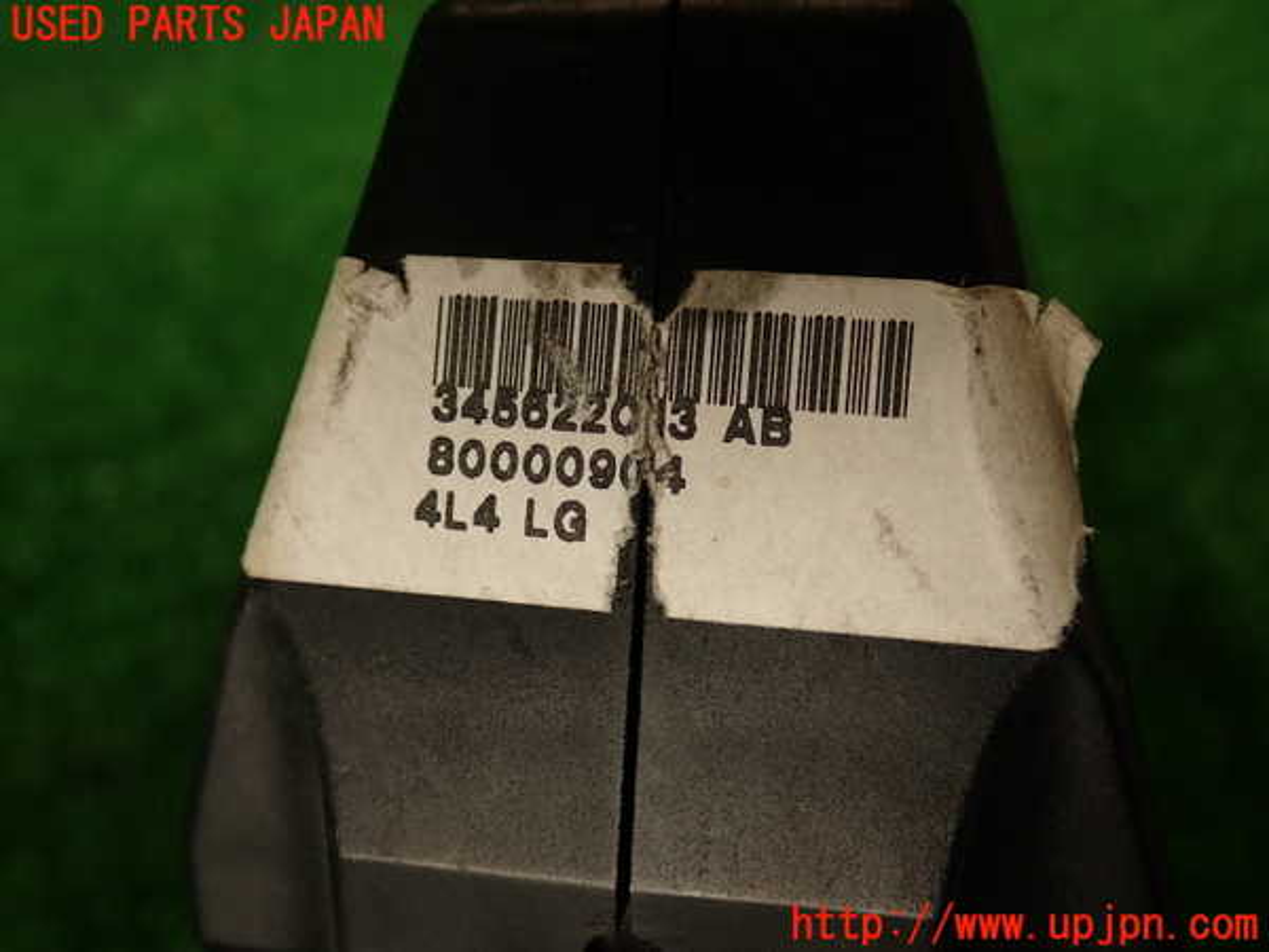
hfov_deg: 45.8
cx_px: 634
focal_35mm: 41
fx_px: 1503
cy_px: 476
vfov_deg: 35.1
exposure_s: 1/100
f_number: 2.8
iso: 100
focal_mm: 7.31
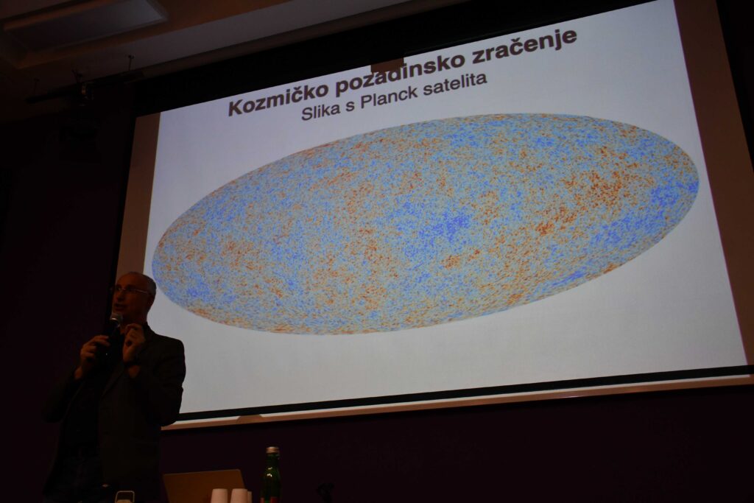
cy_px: 252
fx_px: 754
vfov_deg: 36.9
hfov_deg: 53.1
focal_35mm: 36
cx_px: 377
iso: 1100
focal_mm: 24
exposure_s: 1/125
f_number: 3.8
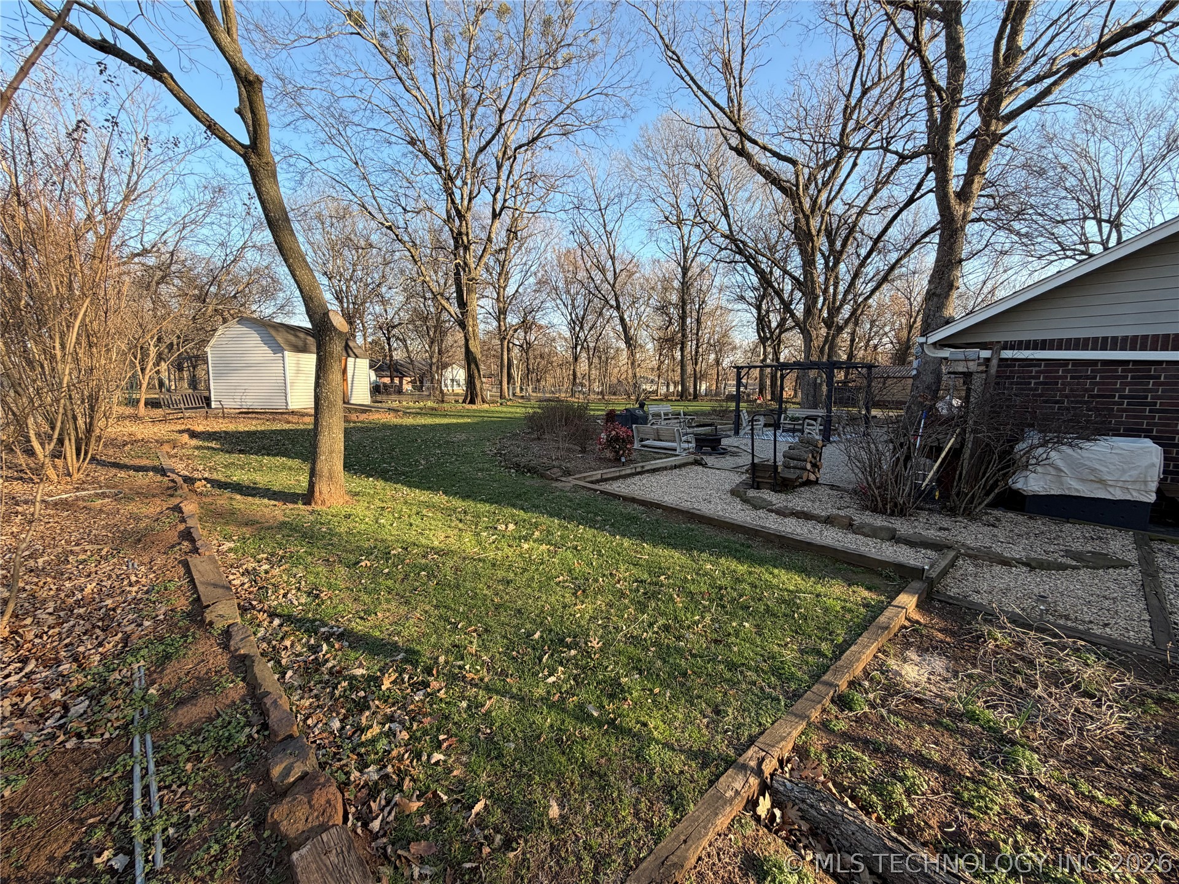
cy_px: 442
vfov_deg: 85.7
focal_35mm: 14
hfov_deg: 102.1
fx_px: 477
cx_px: 590
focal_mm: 2.22
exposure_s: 1/379
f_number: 2.2
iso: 50
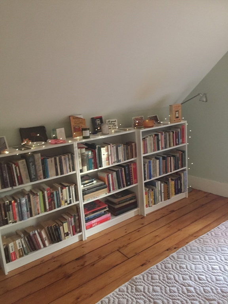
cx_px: 114
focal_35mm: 29
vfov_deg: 61.7
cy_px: 152
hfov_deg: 48.2
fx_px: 255
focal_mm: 4.15
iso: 320
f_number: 2.2
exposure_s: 1/15
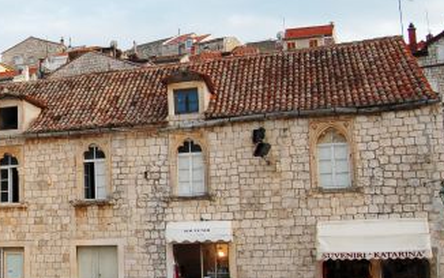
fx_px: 750
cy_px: 127
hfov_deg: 30.7
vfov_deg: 21.0
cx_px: 4
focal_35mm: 62
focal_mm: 18
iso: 200
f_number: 5
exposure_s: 1/100
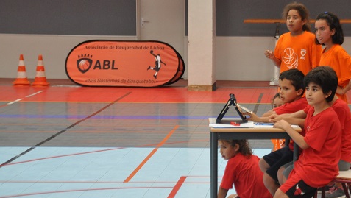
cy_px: 111
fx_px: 1285
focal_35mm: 138
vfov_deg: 8.8
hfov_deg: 15.5
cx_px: 214
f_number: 5.3
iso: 1600
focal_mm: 70
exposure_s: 1/160
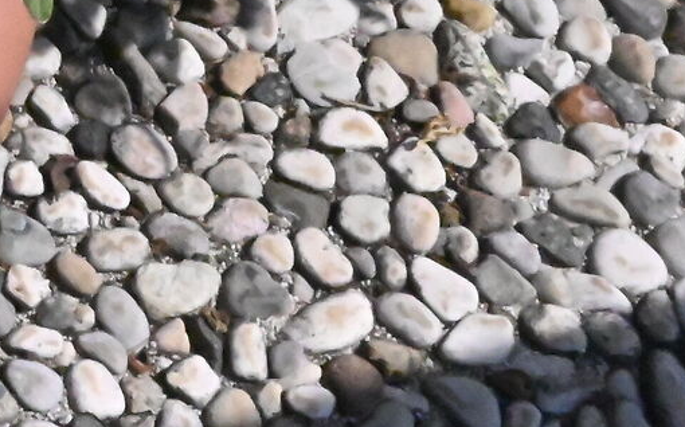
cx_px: -823
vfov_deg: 7.6
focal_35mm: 168
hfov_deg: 11.0
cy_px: -353
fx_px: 3134
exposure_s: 1/8000
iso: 20000
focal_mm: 35
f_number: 29
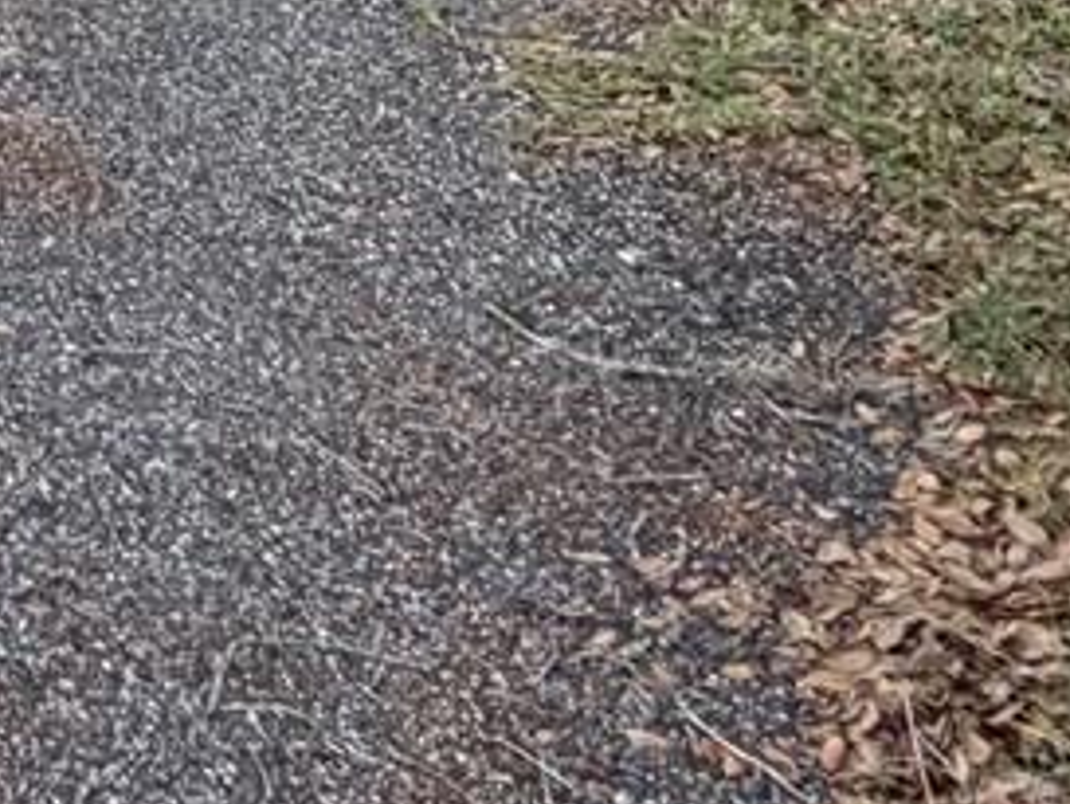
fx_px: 2536
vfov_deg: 15.1
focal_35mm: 82
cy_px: -733
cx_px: -212
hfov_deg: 22.0
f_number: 2.2
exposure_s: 1/121
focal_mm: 2.22
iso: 100
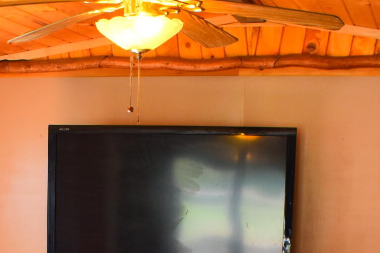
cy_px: 433
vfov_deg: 11.9
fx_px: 1130
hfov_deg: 19.0
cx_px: 99
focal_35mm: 107
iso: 400
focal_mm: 18
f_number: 4
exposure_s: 1/60
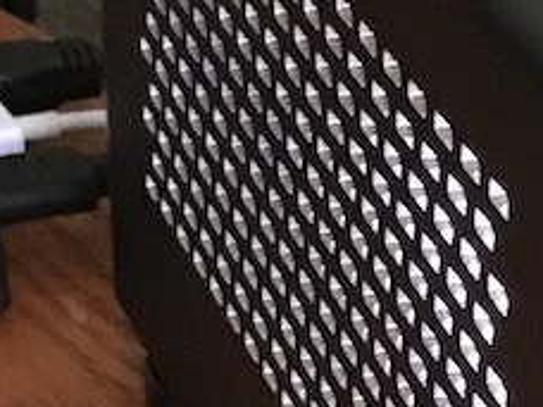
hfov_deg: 14.8
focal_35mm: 130
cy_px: 319
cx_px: 603
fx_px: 2039
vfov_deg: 11.4
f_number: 2.2
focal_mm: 4.15
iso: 250
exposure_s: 1/15
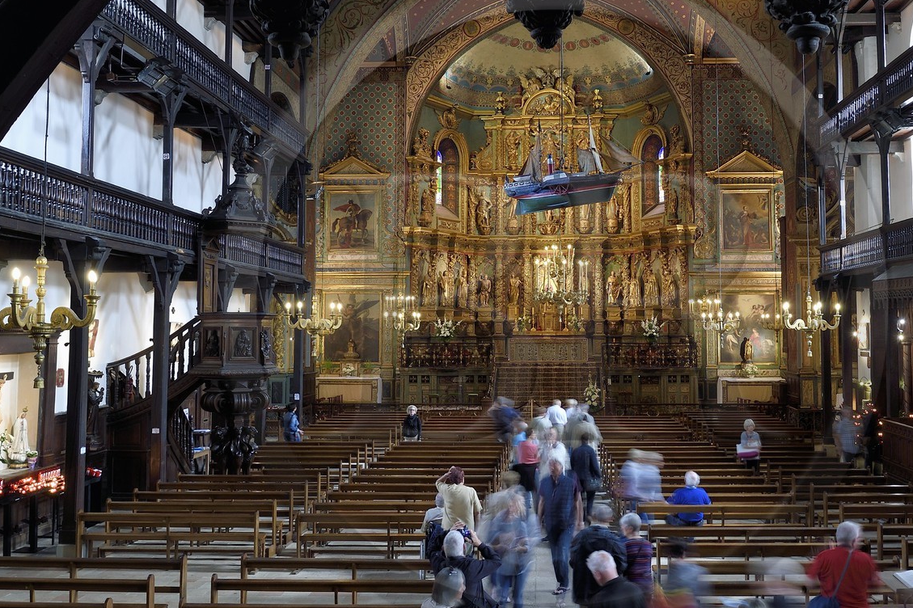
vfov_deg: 38.9
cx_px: 554
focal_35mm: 34
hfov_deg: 55.3
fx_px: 862
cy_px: 309
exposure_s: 1/1.25
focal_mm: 24
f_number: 8
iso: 200
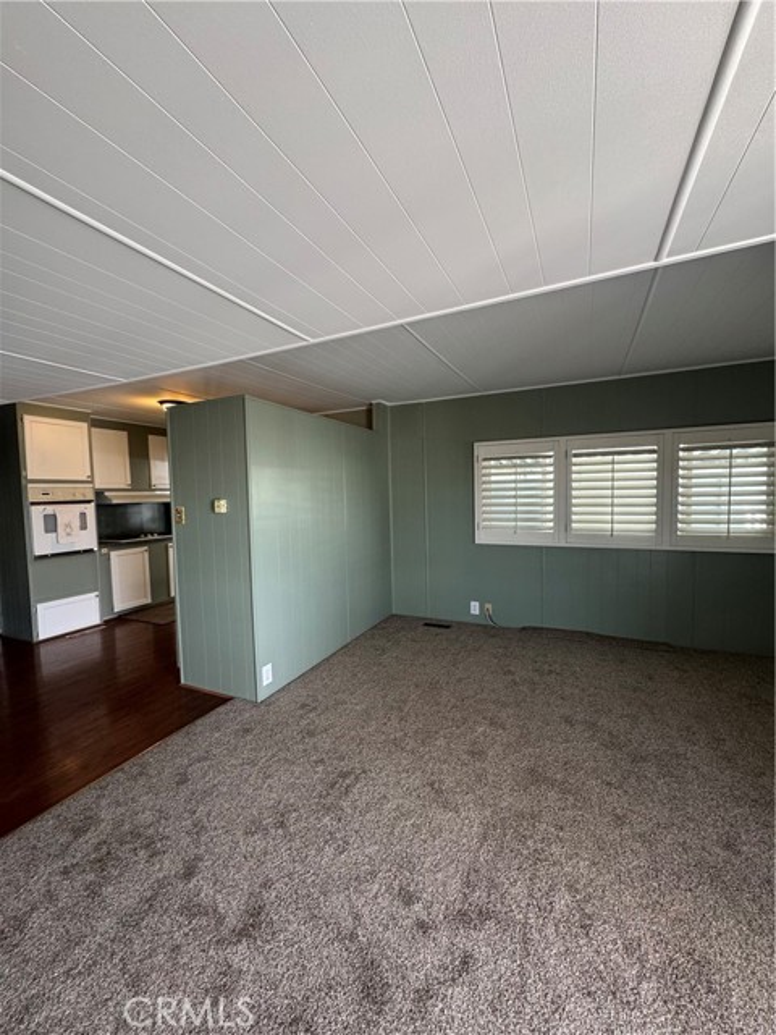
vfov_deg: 102.1
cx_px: 388
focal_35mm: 14
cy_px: 518
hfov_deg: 85.7
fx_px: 418
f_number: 2.2
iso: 200
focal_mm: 2.22
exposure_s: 1/60
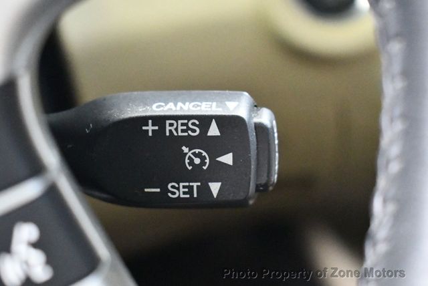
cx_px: 214
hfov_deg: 26.6
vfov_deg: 18.0
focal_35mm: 76
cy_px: 143
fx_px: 904
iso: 12800
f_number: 4.8
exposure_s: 1/25
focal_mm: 38
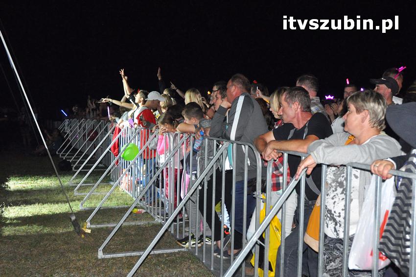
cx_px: 208
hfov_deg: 53.2
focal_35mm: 36
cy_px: 138
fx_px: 416
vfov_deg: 36.8
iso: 3200
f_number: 5.6
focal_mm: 24
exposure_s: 1/60
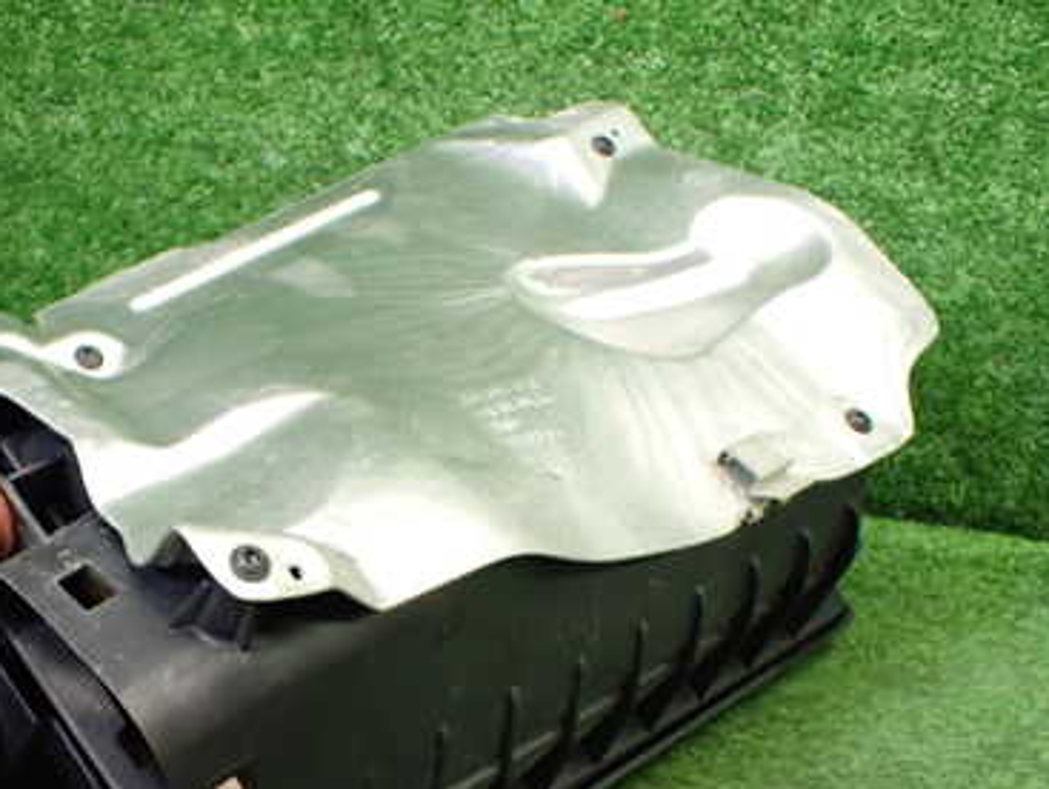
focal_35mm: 49
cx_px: 249
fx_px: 1486
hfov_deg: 37.8
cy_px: 620
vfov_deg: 29.1
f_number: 2.3
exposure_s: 1/125
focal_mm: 5.4
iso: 800
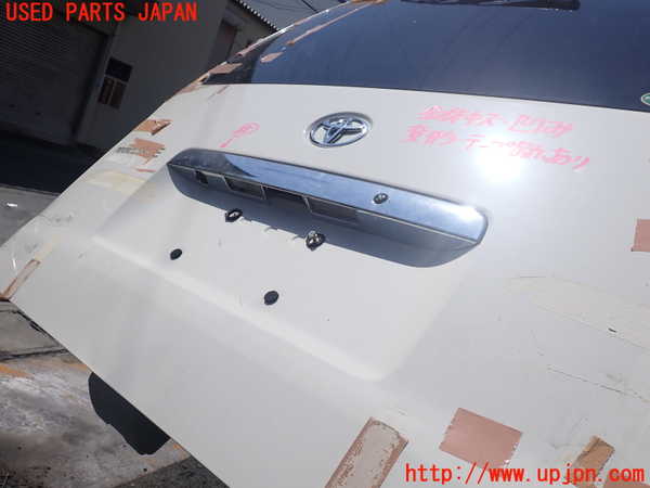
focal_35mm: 30
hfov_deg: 60.0
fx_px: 563
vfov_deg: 46.8
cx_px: 325
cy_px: 244
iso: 100
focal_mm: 5.4
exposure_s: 1/400
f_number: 9
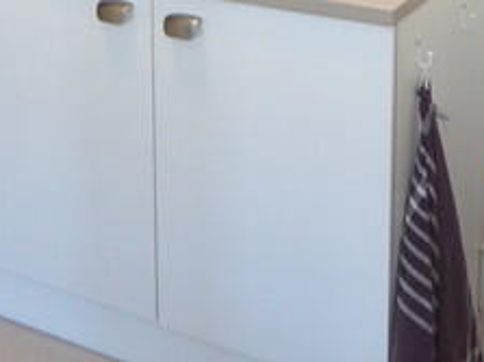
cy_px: -184
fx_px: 922
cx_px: 328
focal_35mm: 66
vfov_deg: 19.4
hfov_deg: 29.2
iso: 800
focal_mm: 10
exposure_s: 1/60
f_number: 4
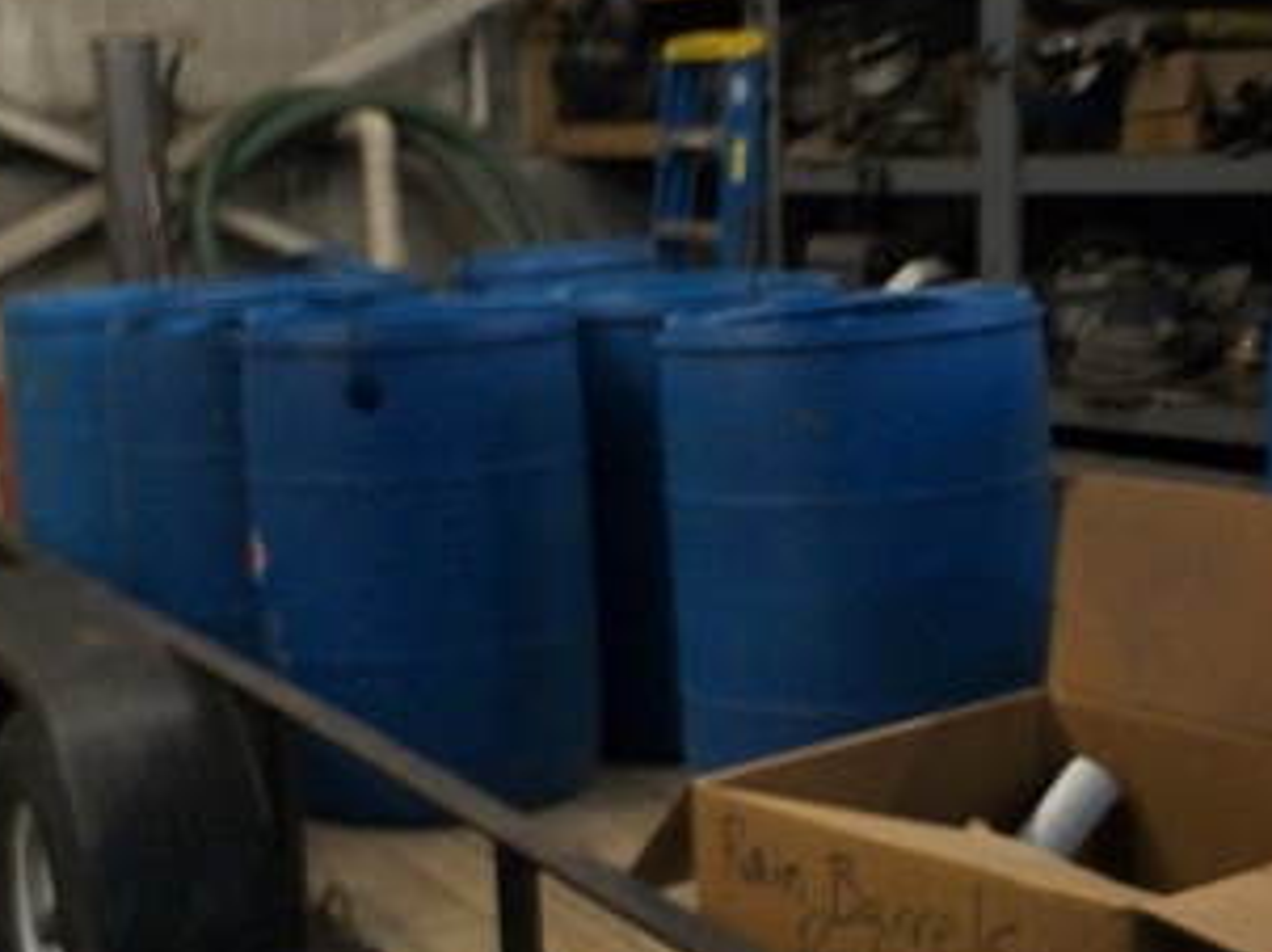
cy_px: 558
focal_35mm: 63
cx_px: 720
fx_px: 2313
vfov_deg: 23.2
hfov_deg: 30.7
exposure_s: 1/8
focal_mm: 6.3
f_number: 4.5
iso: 250
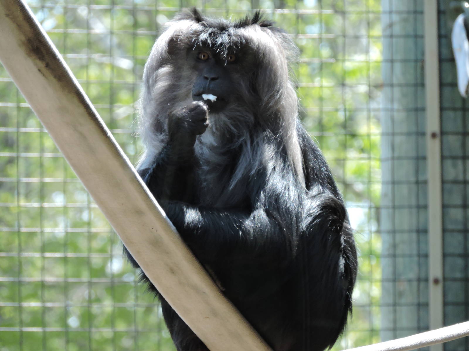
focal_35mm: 435
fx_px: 5894
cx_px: 234
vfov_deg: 3.4
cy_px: 176
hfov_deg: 4.6
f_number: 4.9
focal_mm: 77.6
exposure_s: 1/250
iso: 400
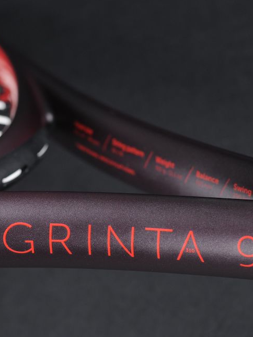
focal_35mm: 134
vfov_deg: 14.7
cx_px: 58
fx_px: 1305
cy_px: 201
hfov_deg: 11.0
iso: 200
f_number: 5.6
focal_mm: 50
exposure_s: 1/125
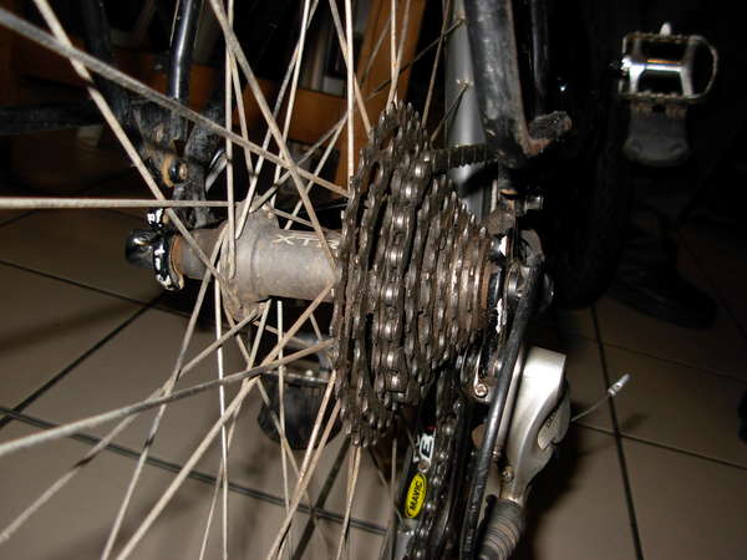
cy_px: 280
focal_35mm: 38
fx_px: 820
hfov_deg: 49.0
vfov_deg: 37.7
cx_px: 374
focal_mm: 6.3
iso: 79
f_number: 2.9
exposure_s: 1/22.6
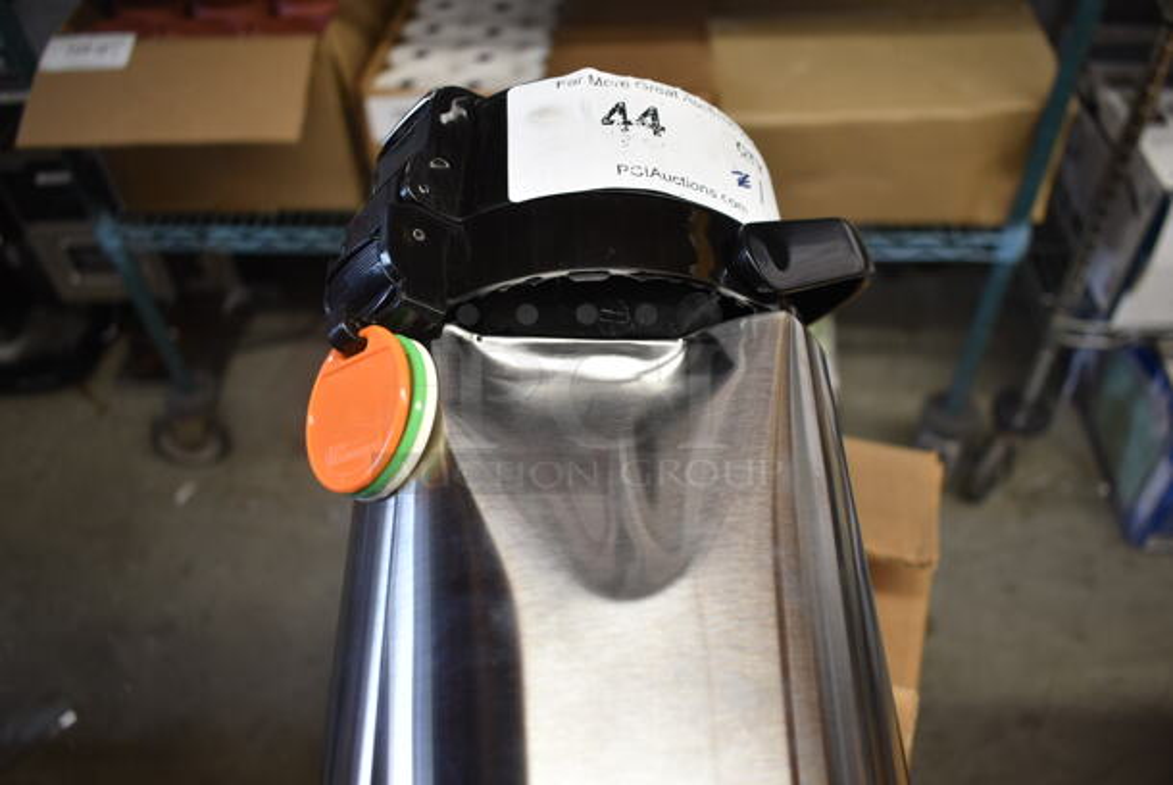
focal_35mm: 30
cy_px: 392
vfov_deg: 43.7
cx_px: 586
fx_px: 978
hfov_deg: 61.9
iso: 220
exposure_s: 1/30
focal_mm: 20
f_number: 3.8
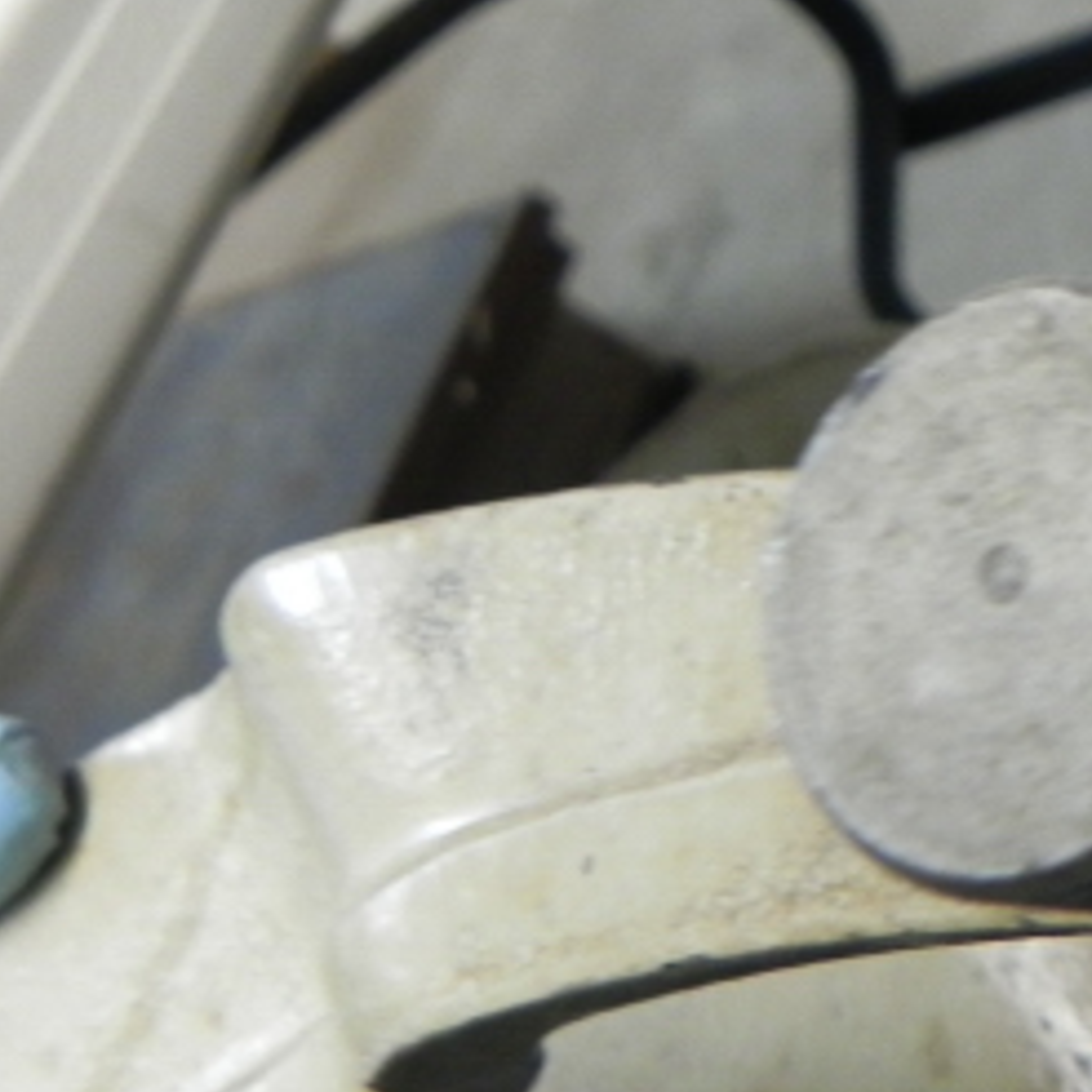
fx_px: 2427
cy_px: 224
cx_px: 1401
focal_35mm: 68
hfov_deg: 22.7
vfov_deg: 25.0
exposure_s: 1/18.1
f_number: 2.8
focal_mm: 4.6
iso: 400
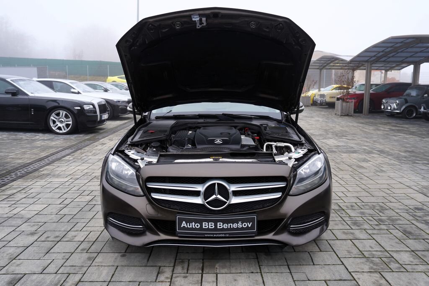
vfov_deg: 46.4
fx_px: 334
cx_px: 214
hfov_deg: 65.5
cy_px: 143
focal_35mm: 28
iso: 100
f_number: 4.5
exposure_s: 1/80
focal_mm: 28
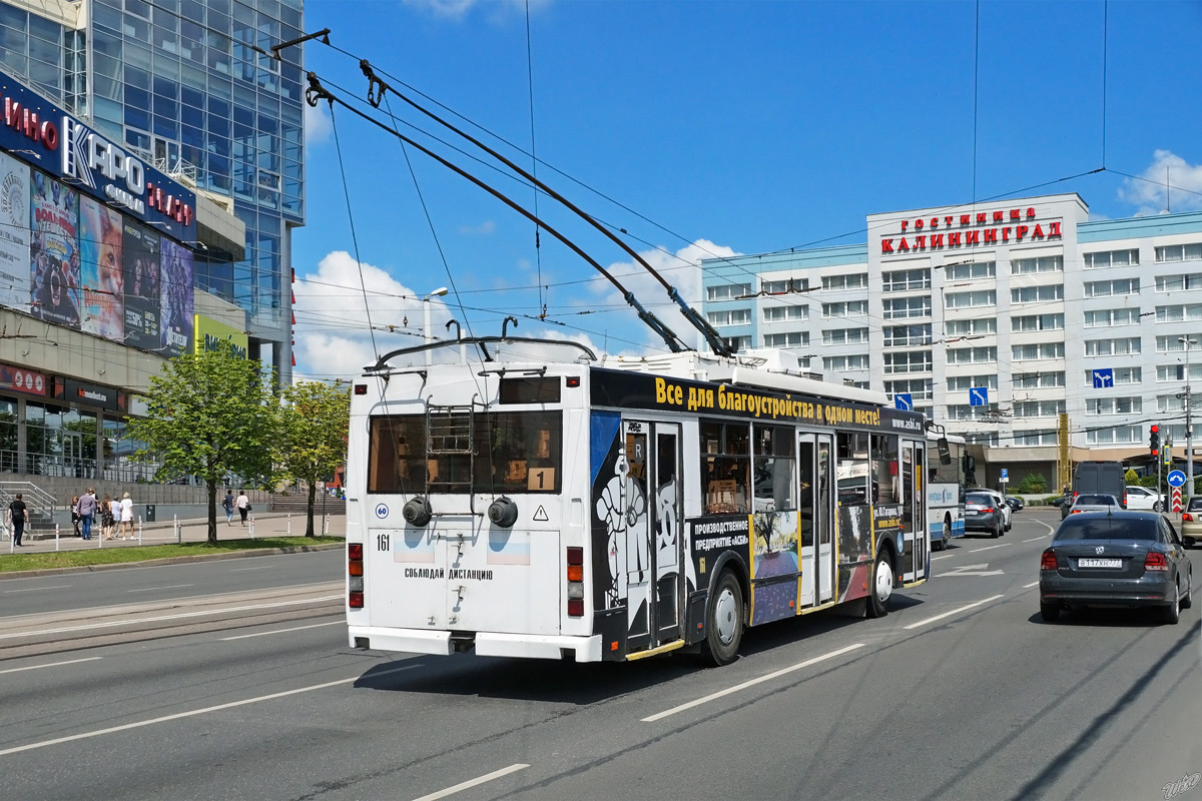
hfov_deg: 46.4
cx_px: 601
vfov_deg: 31.9
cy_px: 400
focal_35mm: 42
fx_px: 1402
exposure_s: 1/2000
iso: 200
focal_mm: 28
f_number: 7.1
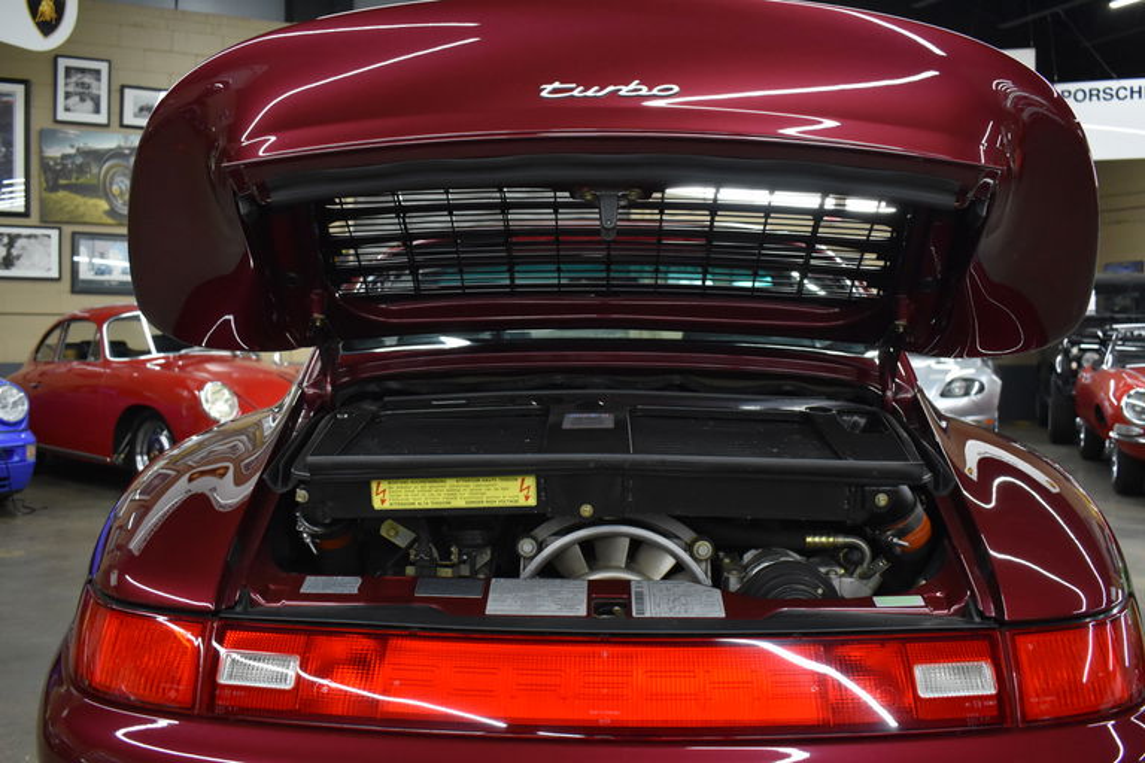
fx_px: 1050
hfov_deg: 57.2
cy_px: 382
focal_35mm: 33
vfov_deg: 40.0
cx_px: 572
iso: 1800
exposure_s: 1/125
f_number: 3.8
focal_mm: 22
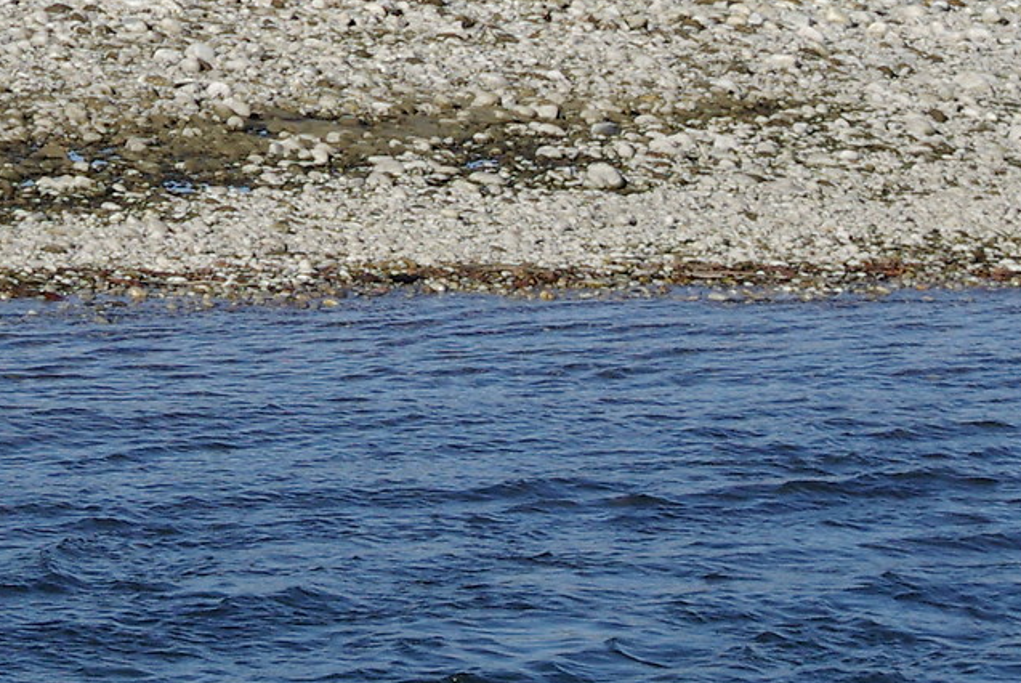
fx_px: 12518
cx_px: -32
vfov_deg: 3.1
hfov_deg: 4.7
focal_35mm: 441
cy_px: -527
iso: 400
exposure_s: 1/1500
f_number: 8
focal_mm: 77.5
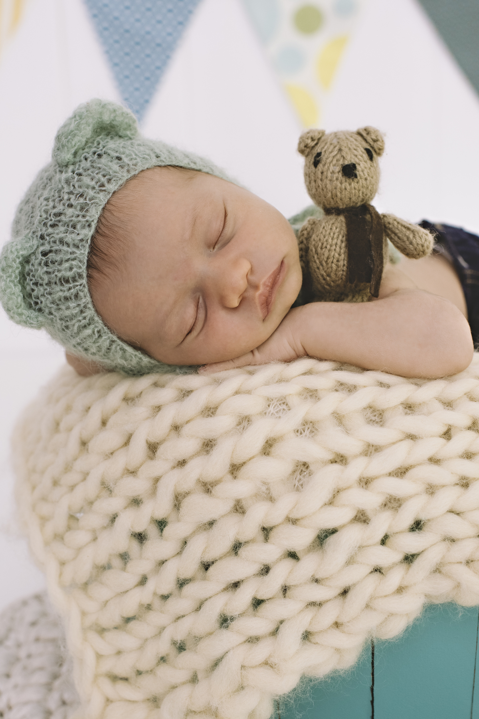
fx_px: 1048
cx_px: 240
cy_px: 360
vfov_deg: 37.9
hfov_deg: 25.8
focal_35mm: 52
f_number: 3.5
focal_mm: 35
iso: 400
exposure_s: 1/160
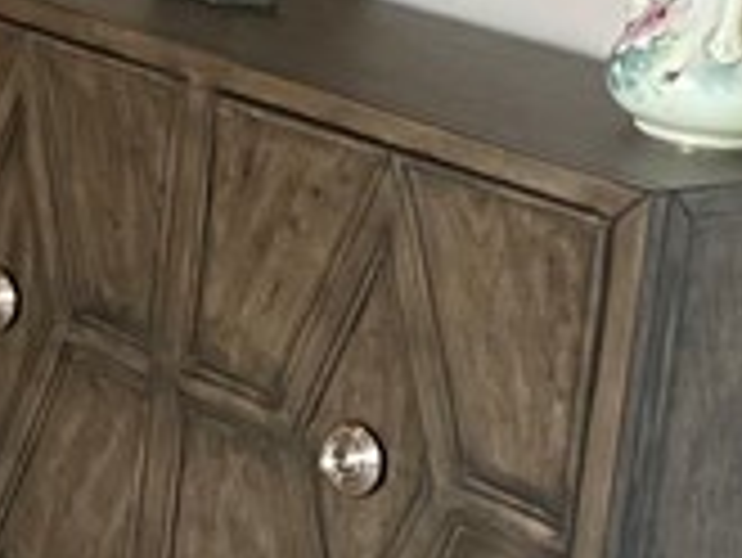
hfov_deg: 10.6
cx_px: -1007
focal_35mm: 161
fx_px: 3454
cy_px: -9
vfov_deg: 9.2
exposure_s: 1/60
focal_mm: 4.2
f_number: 1.6
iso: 320
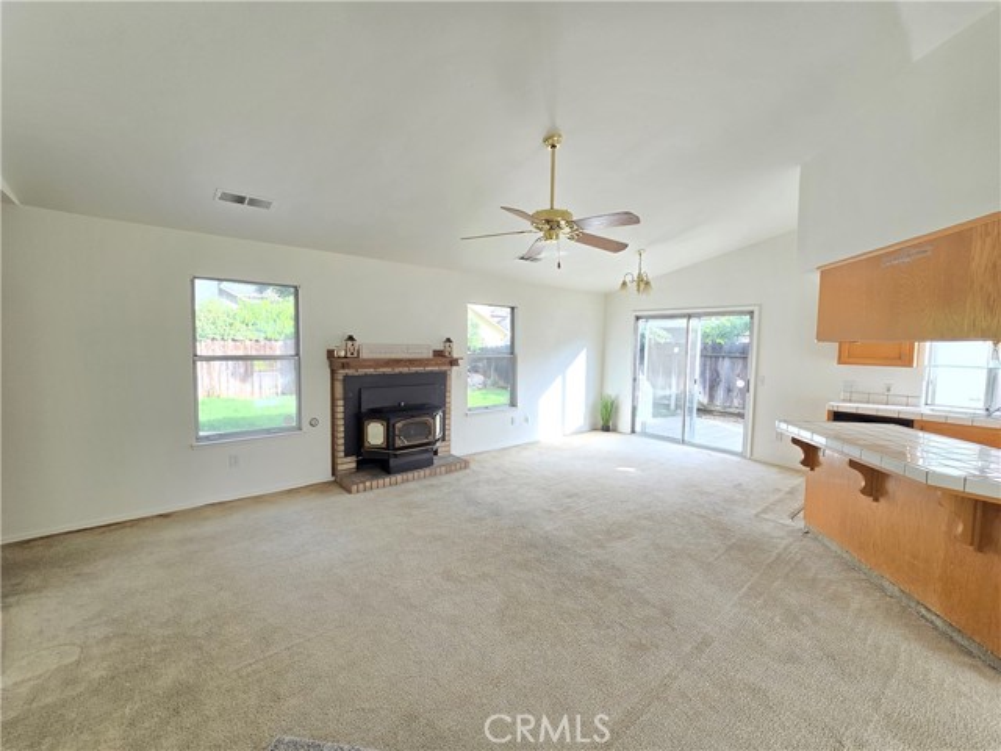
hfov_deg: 106.2
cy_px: 376
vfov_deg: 89.9
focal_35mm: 13
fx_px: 376
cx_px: 500
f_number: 2.2
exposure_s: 1/120
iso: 80
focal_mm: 2.2
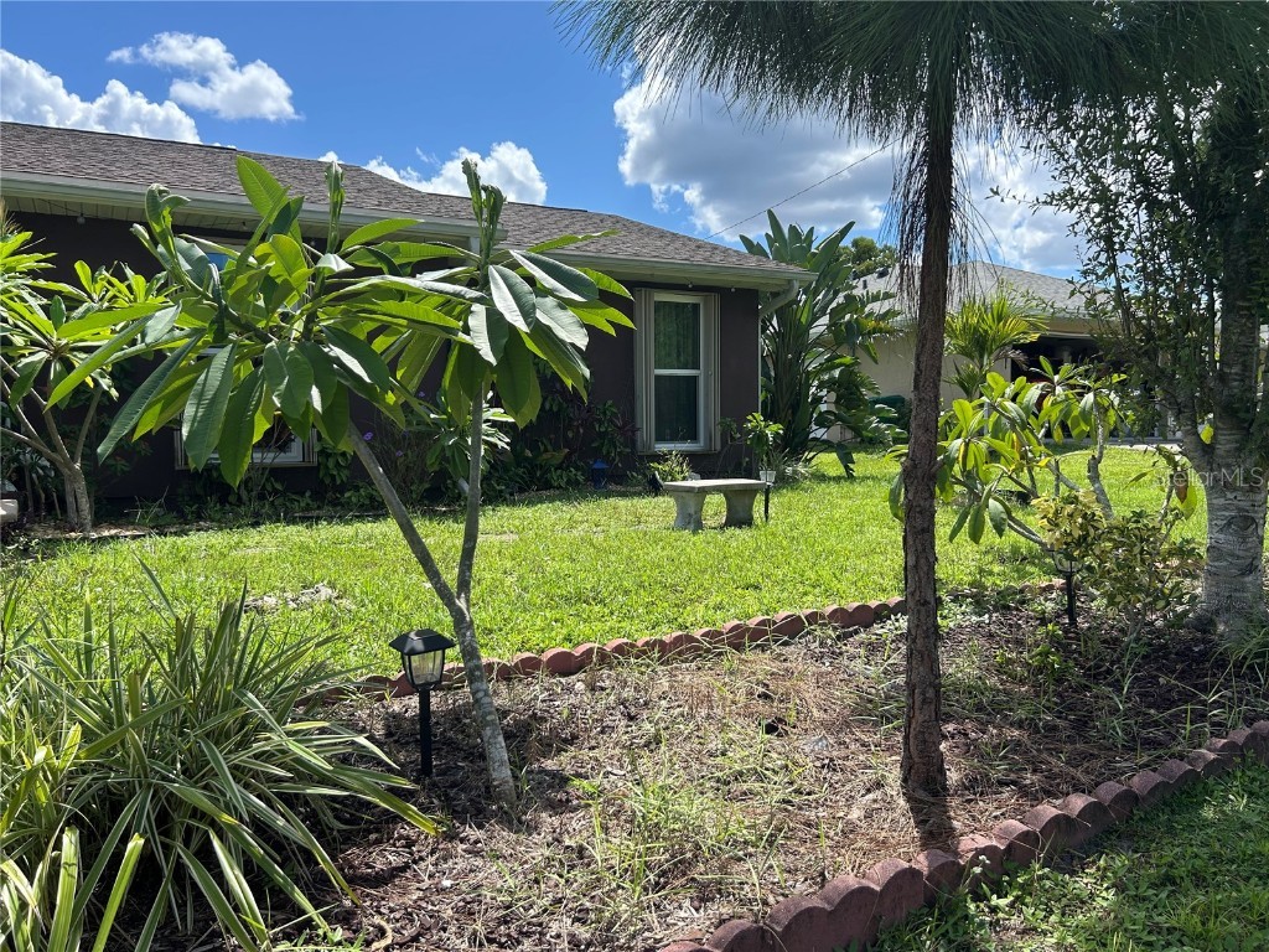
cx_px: 634
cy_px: 476
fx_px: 953
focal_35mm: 26
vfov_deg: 53.1
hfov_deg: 67.3
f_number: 1.5
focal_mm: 5.7
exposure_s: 1/2841
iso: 50
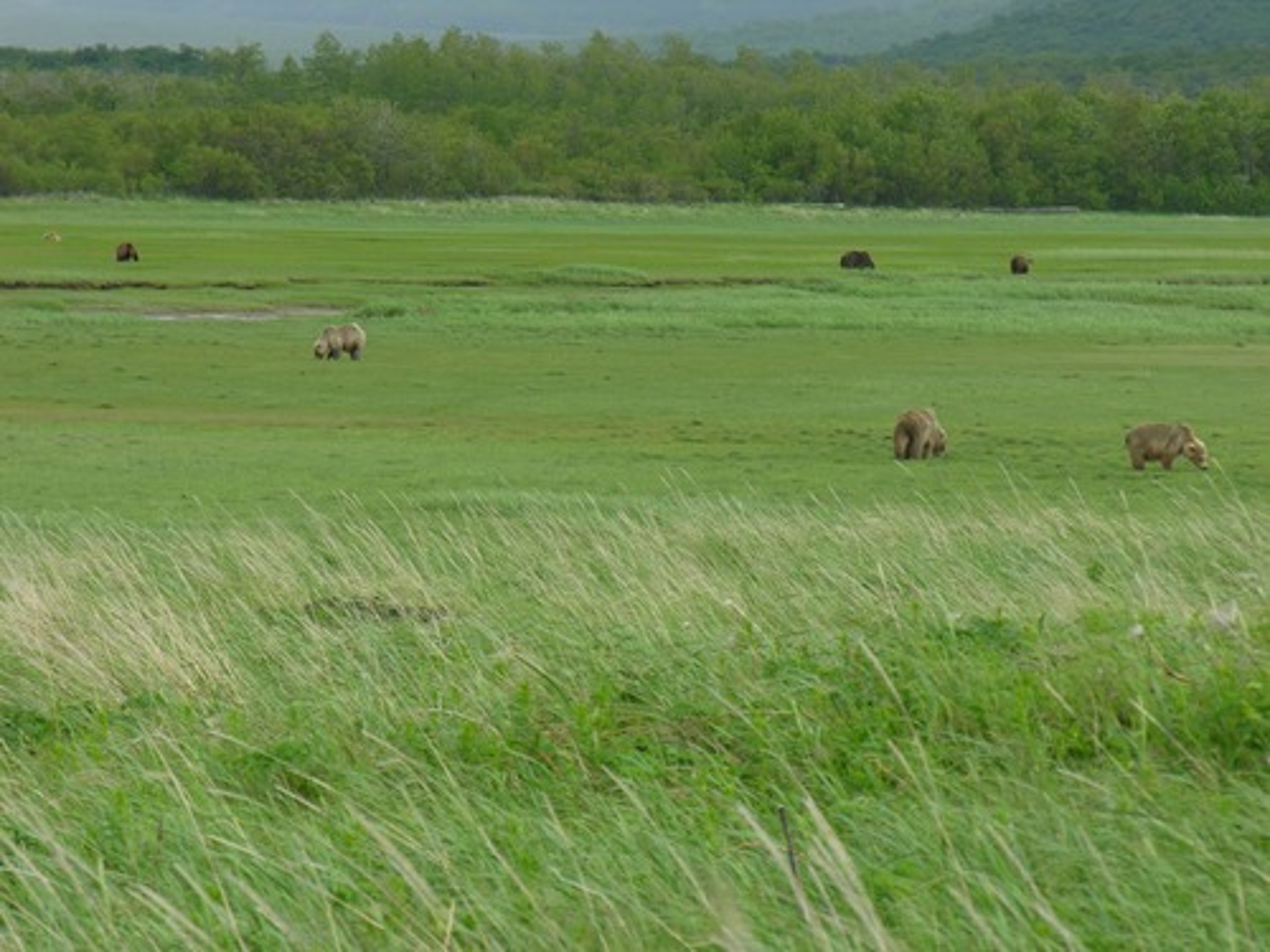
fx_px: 10236
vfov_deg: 5.3
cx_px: 635
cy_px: 476
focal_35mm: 279
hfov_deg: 7.1
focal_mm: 71
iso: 50
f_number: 5.3
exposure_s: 1/82
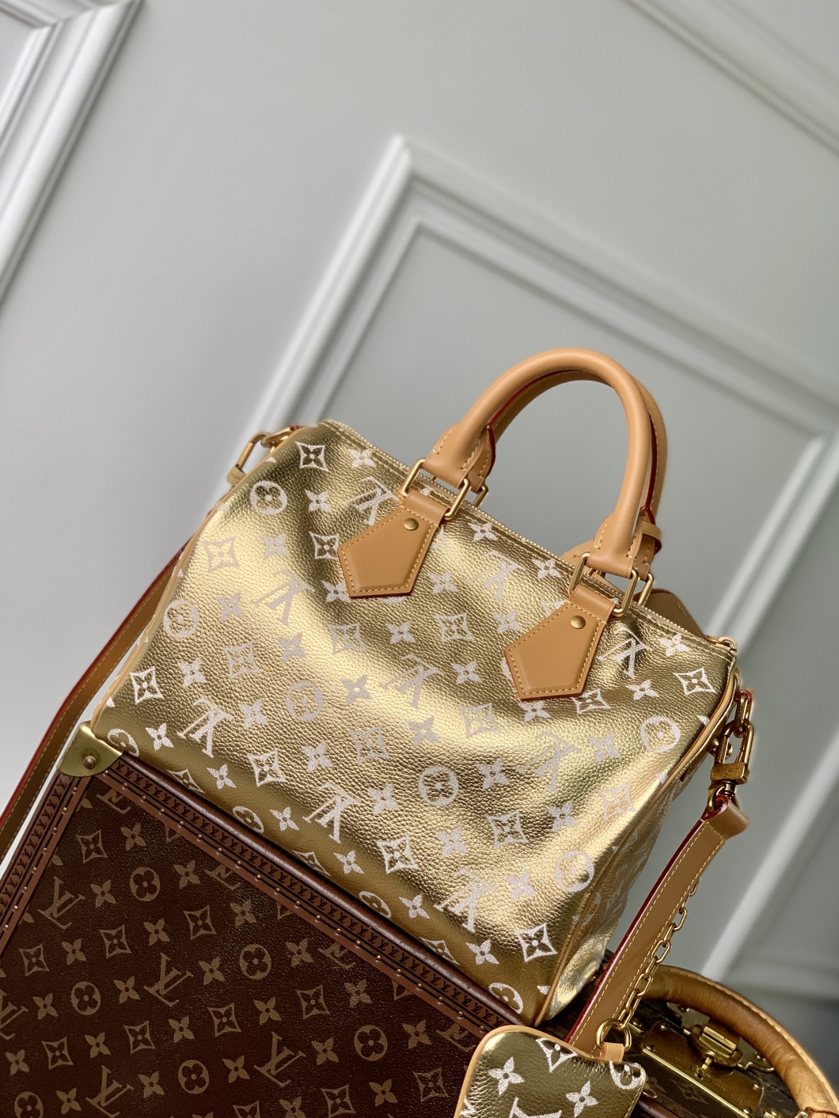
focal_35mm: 53
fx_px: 1713
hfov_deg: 27.5
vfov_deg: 36.2
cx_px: 424
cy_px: 560
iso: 80
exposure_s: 1/122
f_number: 2.4
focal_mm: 6
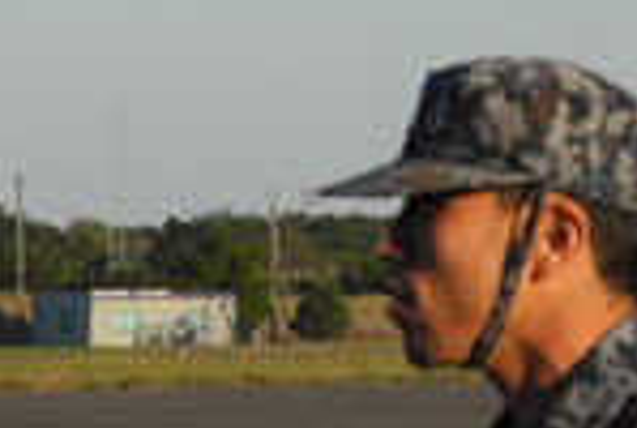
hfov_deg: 3.6
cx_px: 590
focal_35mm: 564
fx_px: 10000
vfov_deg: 2.4
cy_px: -385
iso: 100
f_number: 5
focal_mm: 28.9
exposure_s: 1/670
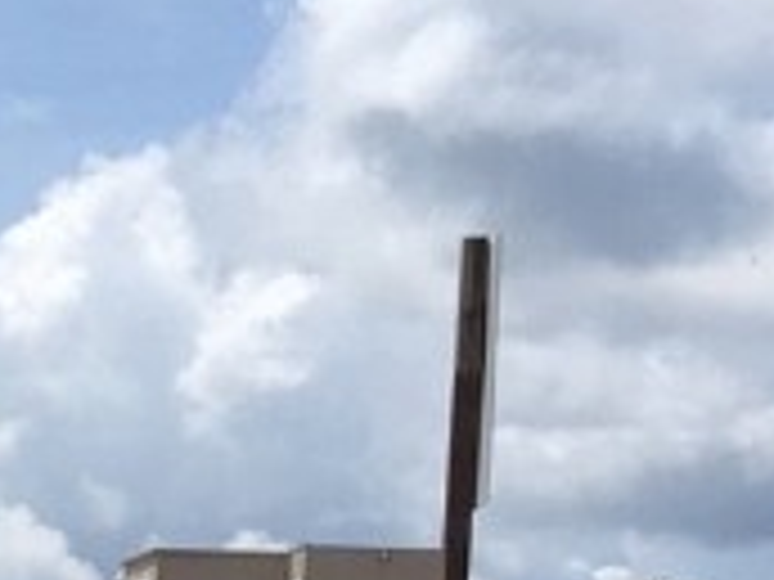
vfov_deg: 8.0
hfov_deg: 10.6
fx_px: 3868
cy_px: 1322
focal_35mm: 173
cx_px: -724
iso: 25
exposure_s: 1/2481
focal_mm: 4.15
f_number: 2.2
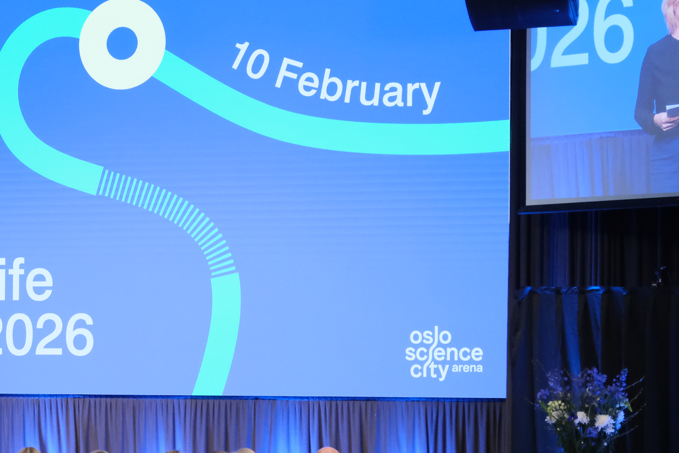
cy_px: 304
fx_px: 3074
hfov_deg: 12.5
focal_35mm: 163
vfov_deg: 8.4
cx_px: 36
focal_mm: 50.5
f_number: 4
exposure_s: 1/150
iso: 3200
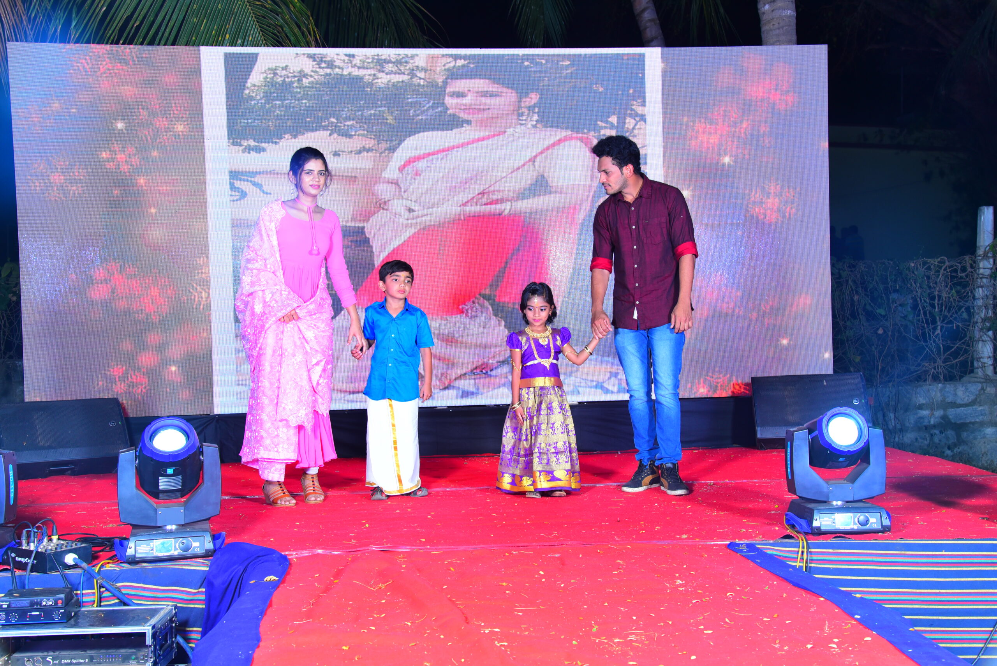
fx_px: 1330
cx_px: 498
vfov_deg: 28.1
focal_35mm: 48
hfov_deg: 41.1
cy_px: 333
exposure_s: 1/125
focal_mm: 48
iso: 640
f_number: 6.3
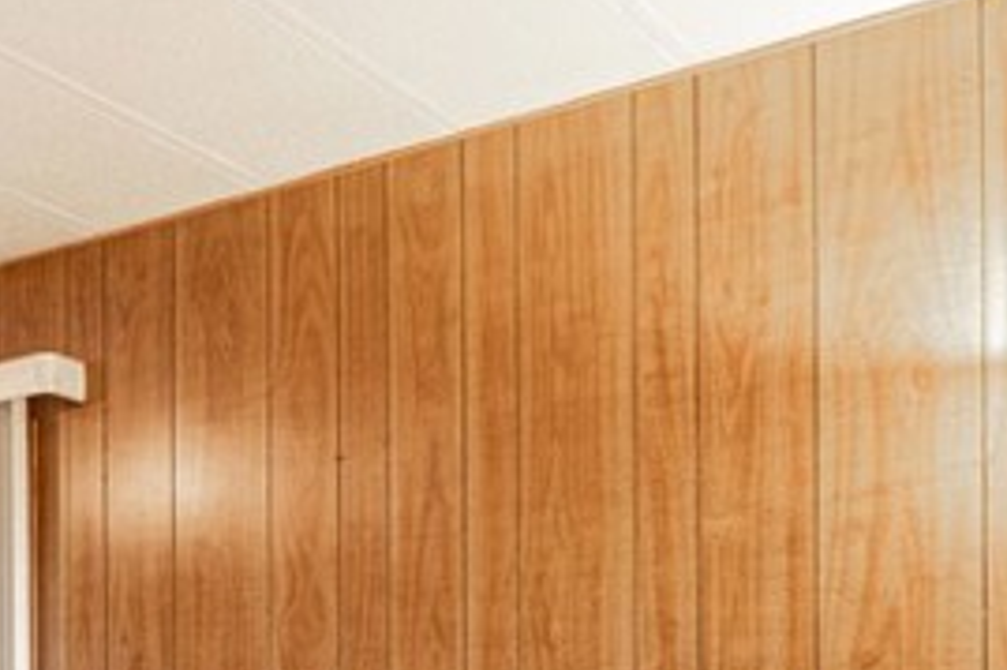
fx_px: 1593
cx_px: -307
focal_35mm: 57
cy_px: 745
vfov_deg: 22.4
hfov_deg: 28.6
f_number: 7.1
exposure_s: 1/4
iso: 640
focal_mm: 10
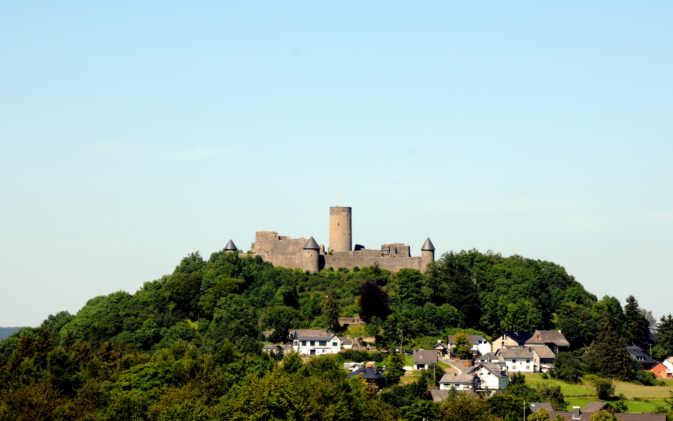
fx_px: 2963
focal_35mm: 162
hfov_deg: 13.0
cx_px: 338
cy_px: 217
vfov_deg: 8.1
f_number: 14
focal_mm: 105
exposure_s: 1/200
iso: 200
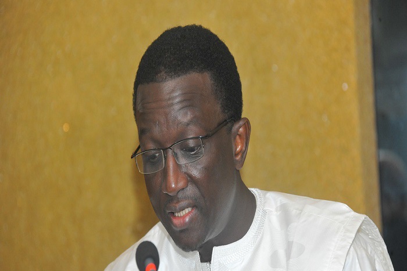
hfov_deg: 8.2
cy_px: 136
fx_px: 2827
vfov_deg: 5.5
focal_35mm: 250
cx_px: 204
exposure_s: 1/60
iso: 1600
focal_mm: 250
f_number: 8
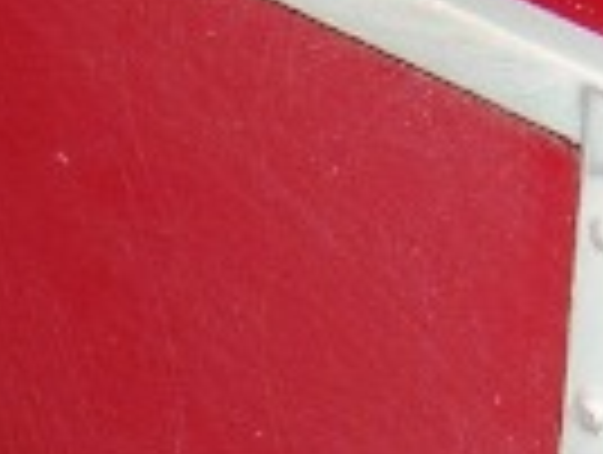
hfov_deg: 8.1
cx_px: 405
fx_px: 4241
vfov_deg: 6.1
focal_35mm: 243
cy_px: 405
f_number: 6.2
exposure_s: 1/60.1
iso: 100
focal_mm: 6.6
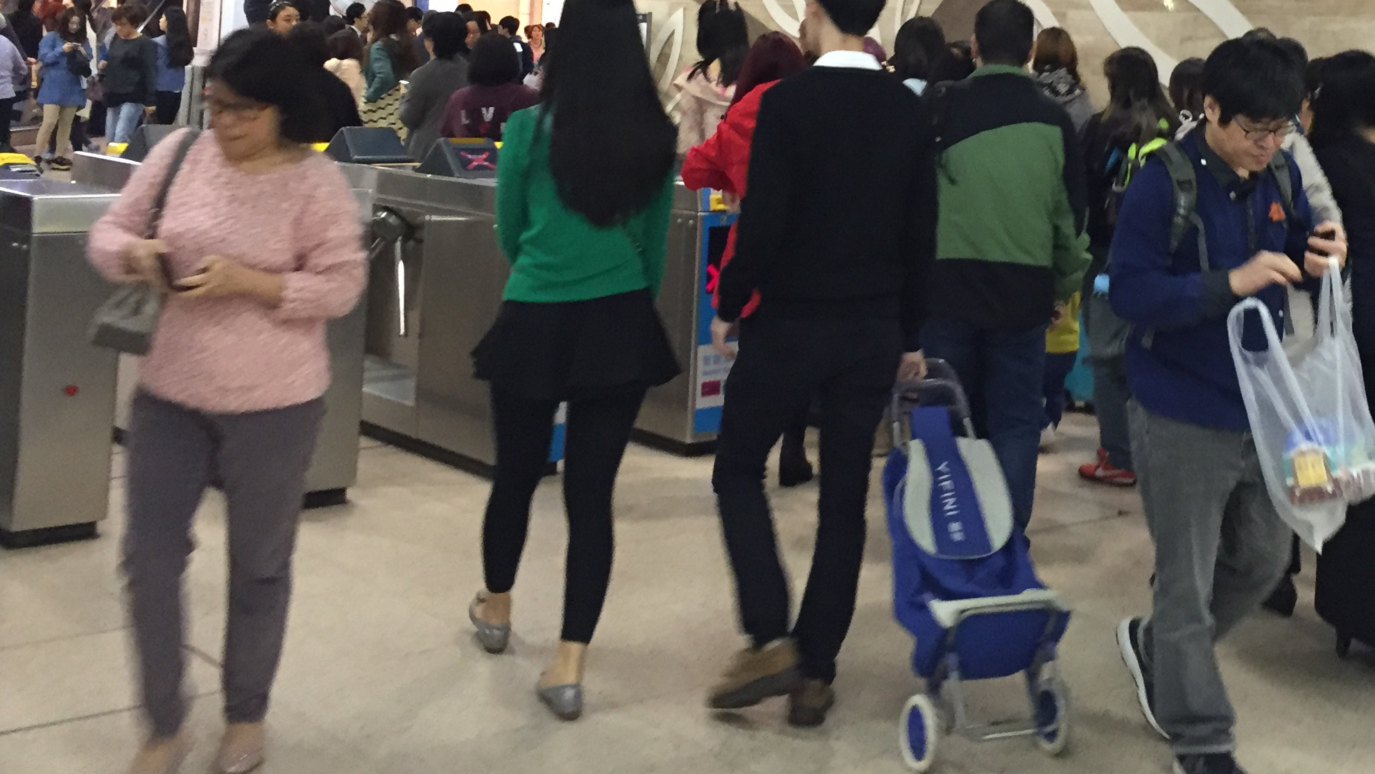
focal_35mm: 52
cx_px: 1017
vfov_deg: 22.1
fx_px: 1896
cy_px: -19
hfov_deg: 38.9
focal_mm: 4.15
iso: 250
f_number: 2.2
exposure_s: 1/33
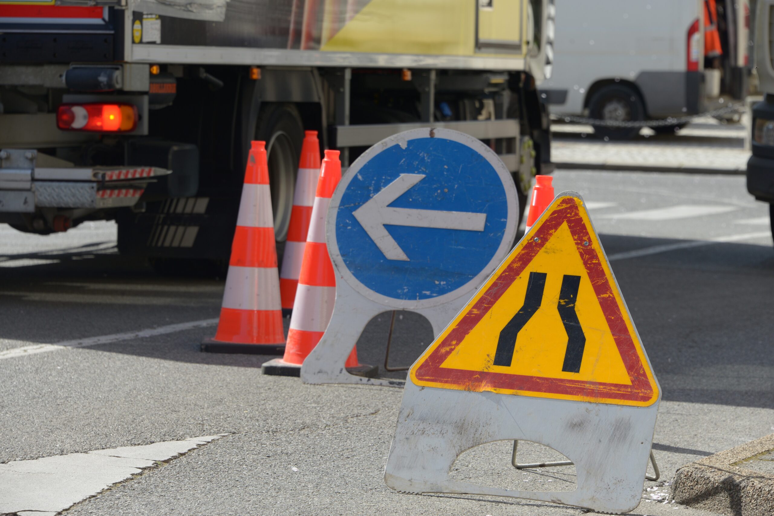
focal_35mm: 170
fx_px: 3656
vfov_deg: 8.1
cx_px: 387
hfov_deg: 12.1
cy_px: 258
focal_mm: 170
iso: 200
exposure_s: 1/320
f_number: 9
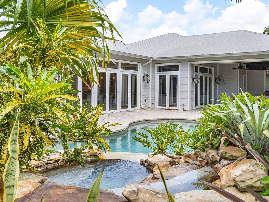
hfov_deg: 58.8
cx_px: 175
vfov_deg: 46.6
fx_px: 233
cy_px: 85
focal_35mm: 30
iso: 160
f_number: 8
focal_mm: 16
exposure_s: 1/125
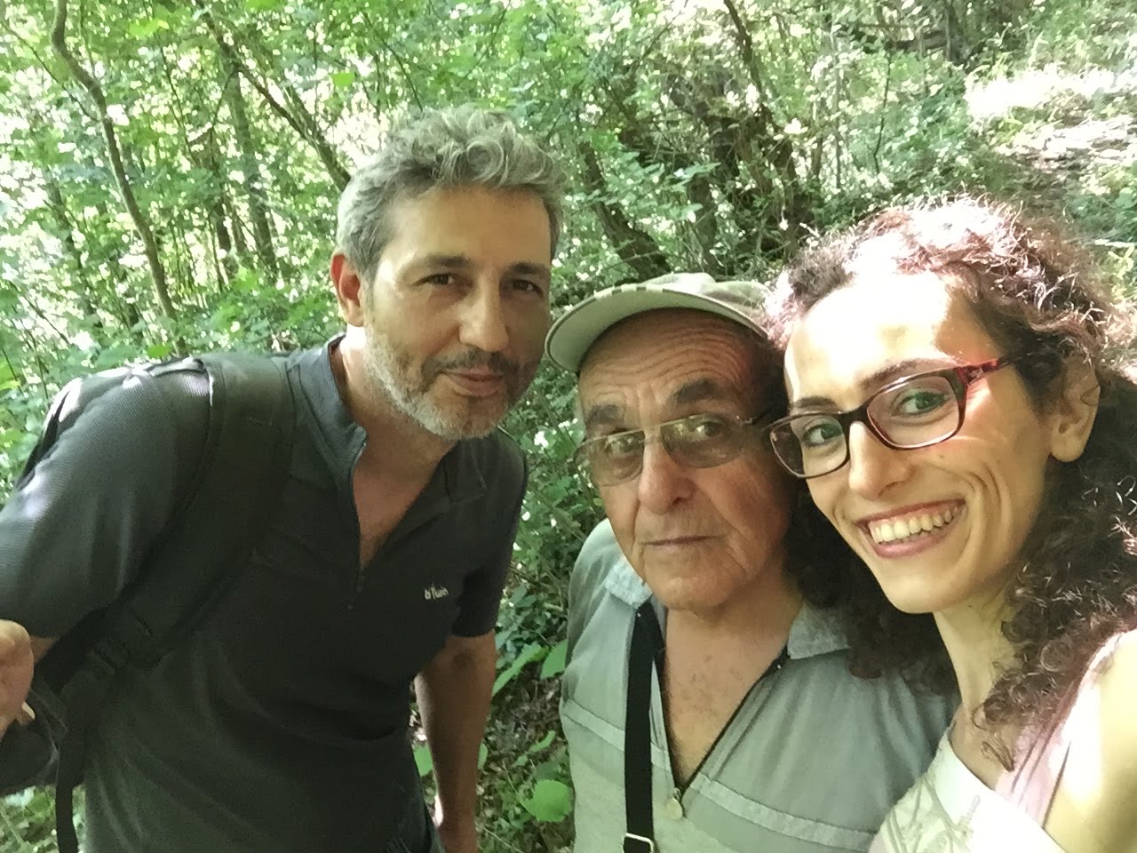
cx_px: 568
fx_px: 1018
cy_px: 426
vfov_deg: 45.4
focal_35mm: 31
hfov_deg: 58.4
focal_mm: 2.65
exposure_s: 1/30
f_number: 2.2
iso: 125
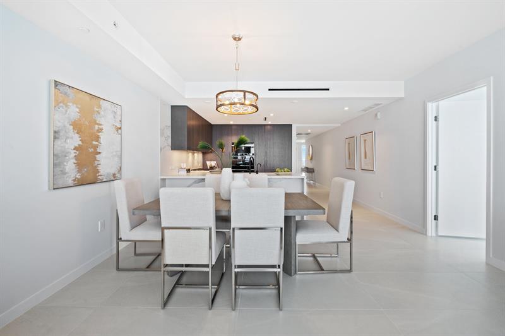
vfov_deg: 73.6
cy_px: 168
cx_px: 252
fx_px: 224
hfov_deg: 96.8
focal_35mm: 16
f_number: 8
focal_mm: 16
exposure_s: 1/2.5
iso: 200
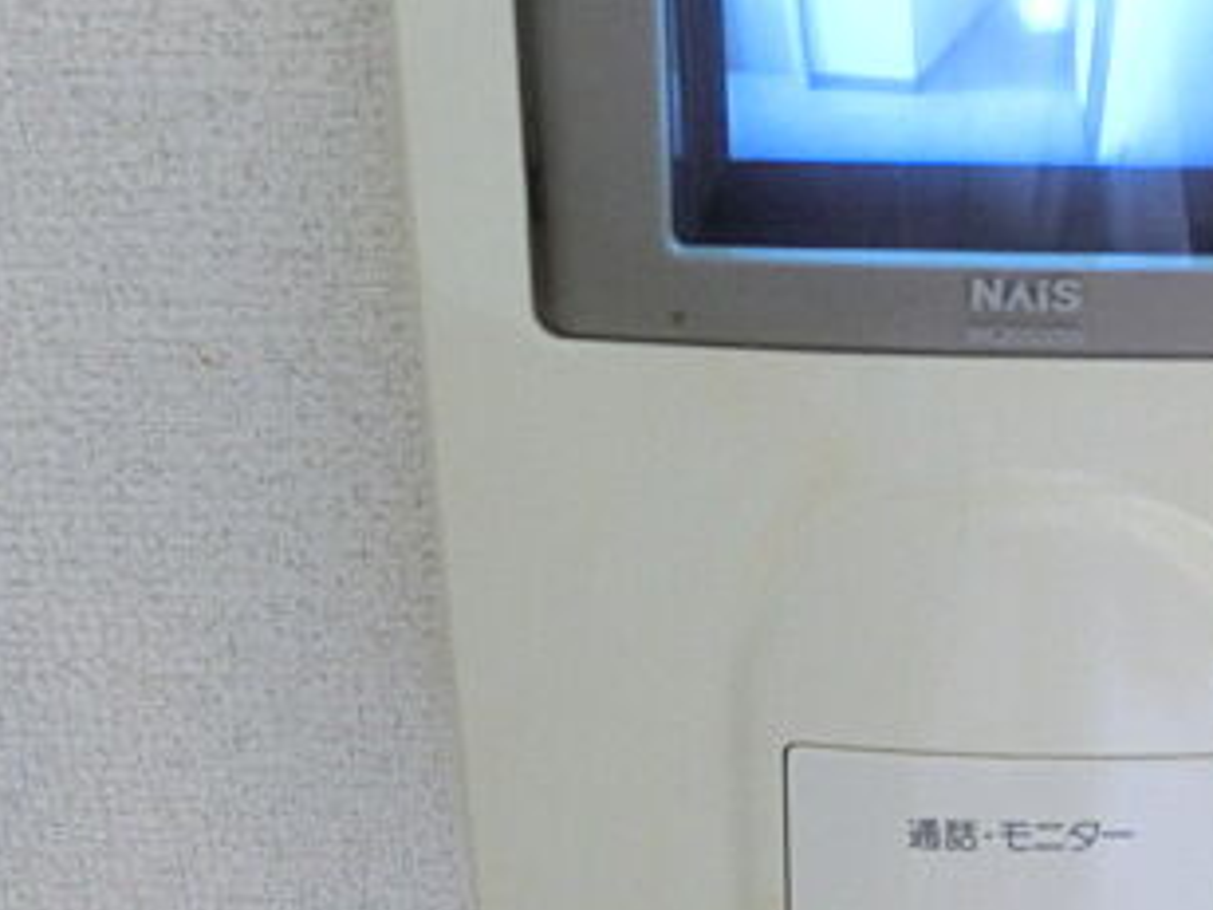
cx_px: 894
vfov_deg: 27.7
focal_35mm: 52
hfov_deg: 36.1
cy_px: 248
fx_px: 1822
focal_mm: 4.4
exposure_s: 1/80
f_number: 3.3
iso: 800
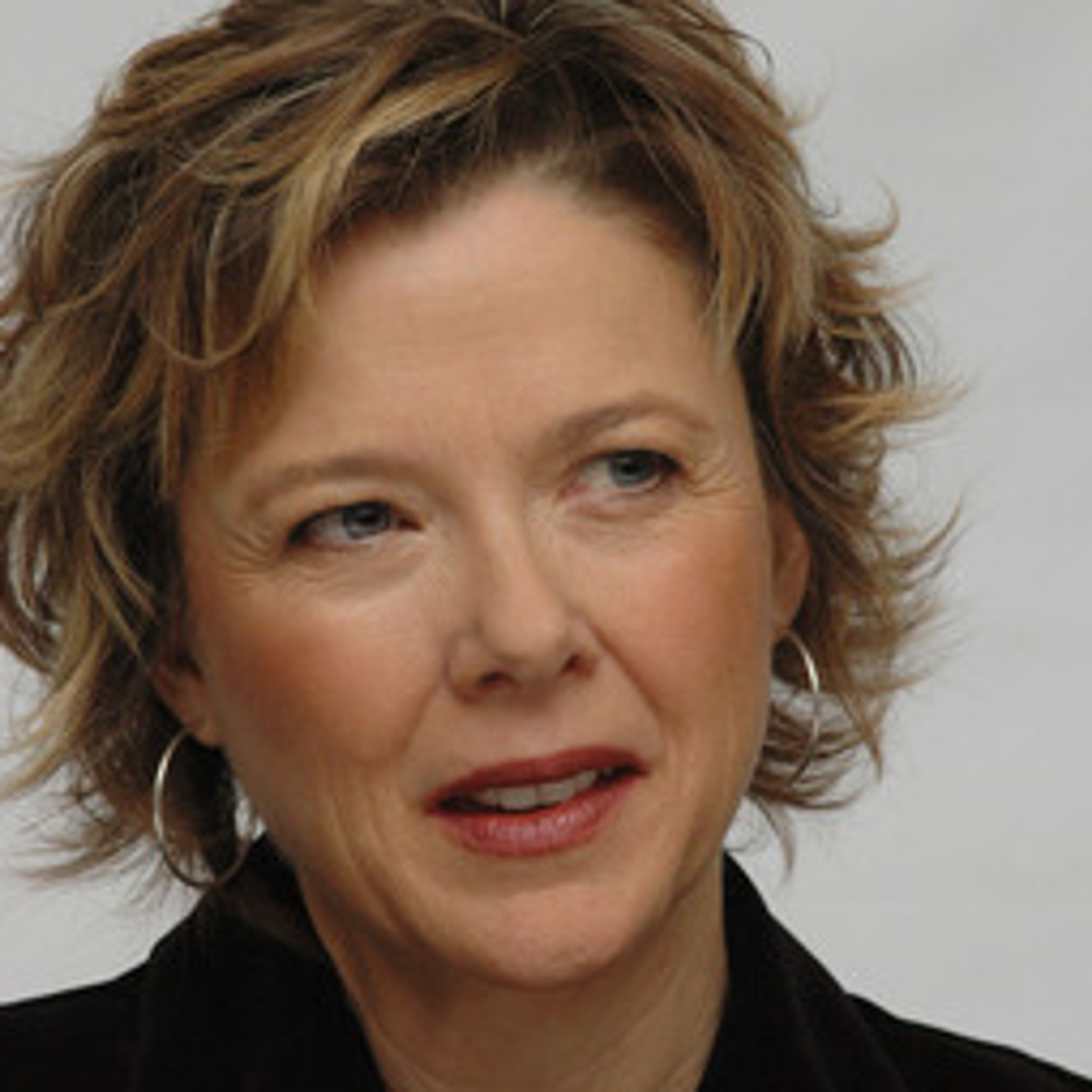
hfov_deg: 5.7
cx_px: 544
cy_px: 522
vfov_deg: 5.7
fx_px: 11052
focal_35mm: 310
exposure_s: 1/1250
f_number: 9
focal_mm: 155
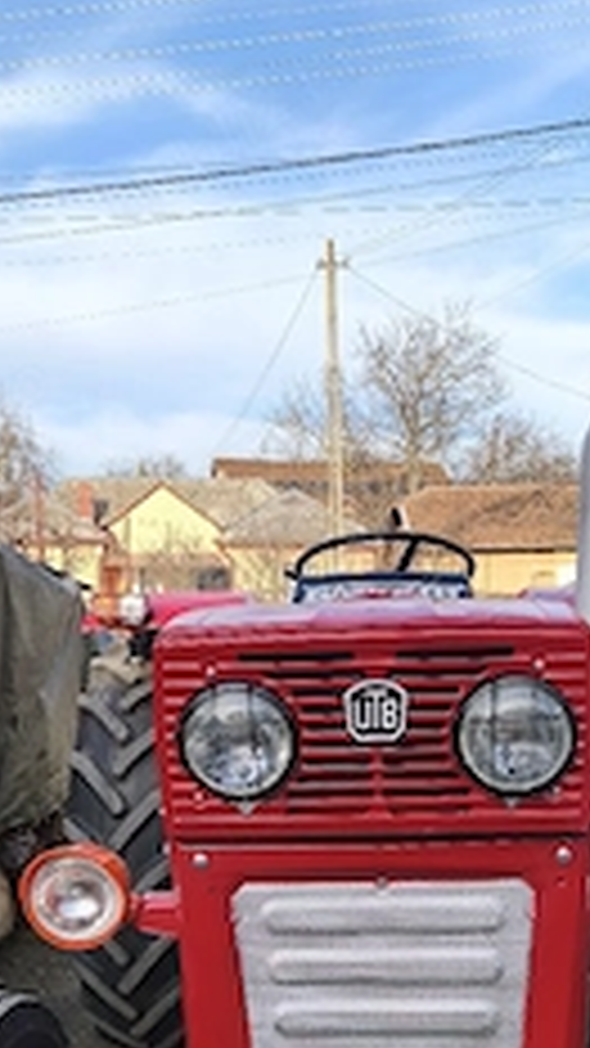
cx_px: 342
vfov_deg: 44.4
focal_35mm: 43
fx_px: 1196
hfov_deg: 27.7
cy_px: 877
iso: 50
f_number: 1.65
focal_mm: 6.18
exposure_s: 1/385
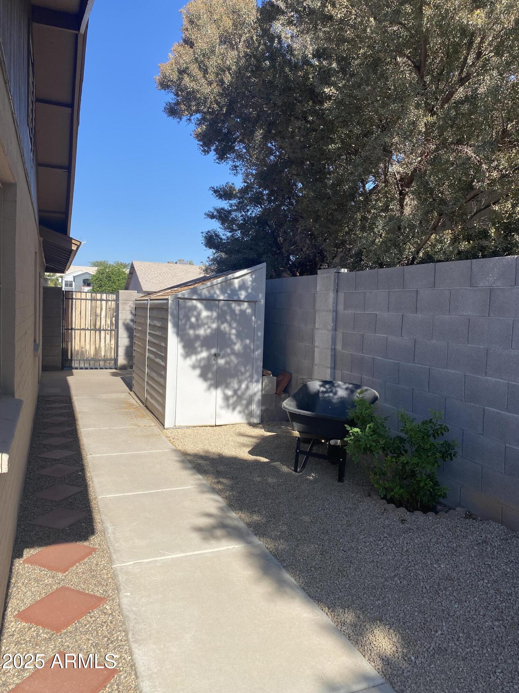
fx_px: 520
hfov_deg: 53.1
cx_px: 260
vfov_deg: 67.3
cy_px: 346
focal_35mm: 26
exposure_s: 1/2105
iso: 32
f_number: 1.8
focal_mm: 4.25
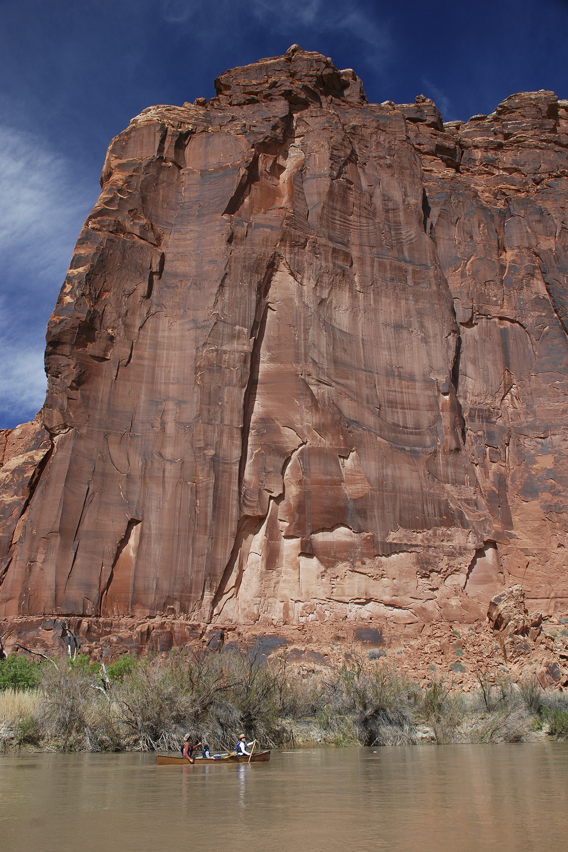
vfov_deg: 61.9
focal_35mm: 30
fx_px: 710
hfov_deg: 43.6
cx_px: 284
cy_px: 426
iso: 200
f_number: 7.1
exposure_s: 1/200
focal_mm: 20
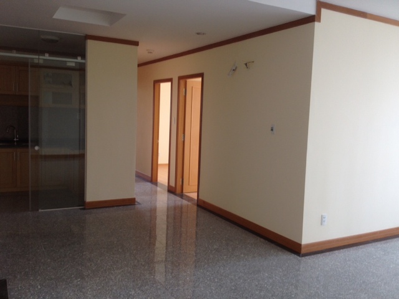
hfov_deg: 52.6
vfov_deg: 40.7
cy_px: 150
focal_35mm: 35
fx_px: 403
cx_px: 200
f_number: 2.4
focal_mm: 4.28
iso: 80
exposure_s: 1/60
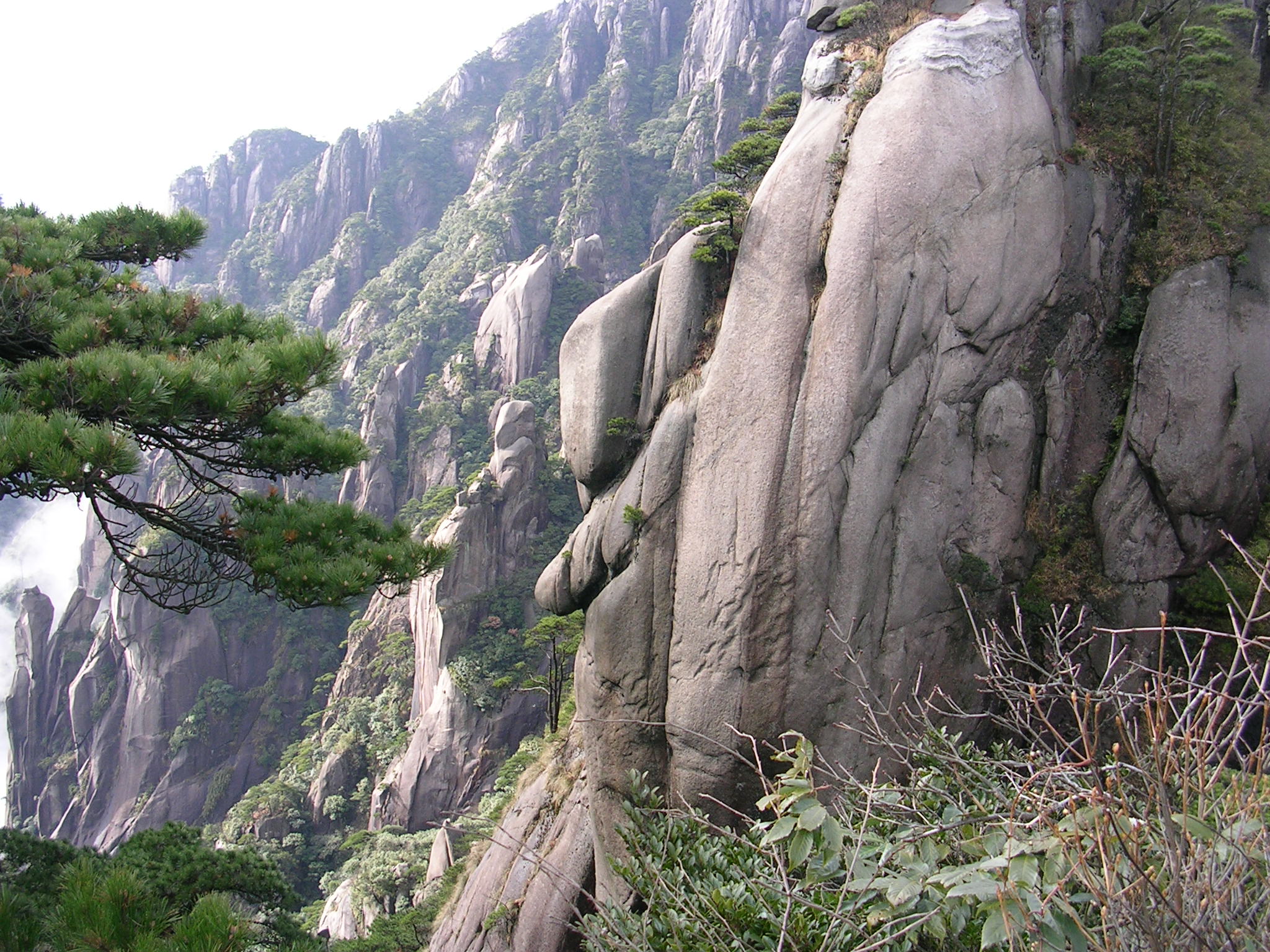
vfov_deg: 37.7
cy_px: 476
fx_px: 1394
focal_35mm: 38
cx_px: 635
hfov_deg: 49.0
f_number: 2.8
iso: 50
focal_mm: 5.8
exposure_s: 1/217
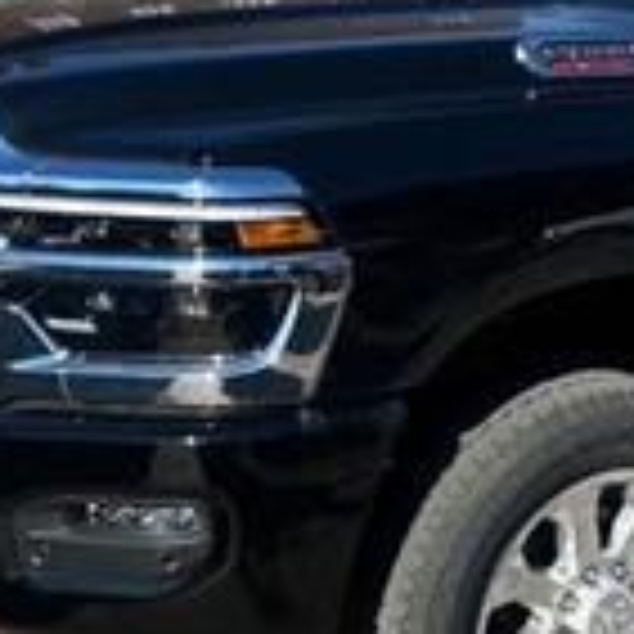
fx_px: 1699
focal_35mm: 82
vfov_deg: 21.1
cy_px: 265
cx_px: 751
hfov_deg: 19.9
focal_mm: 5.7
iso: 50
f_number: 1.5
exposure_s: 1/5882
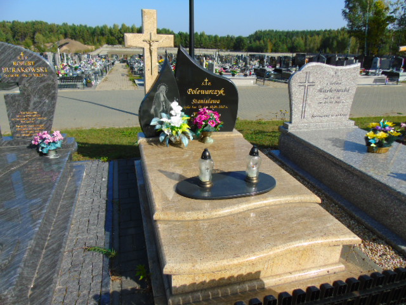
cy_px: 152
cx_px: 203
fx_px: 293
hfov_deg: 69.4
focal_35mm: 25
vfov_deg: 54.9
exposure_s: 1/1000
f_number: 3.4
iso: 80
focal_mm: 4.4
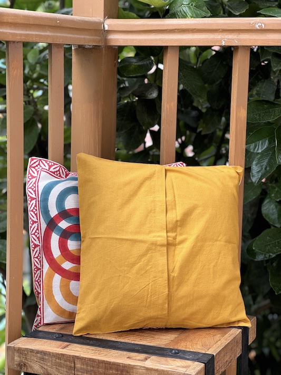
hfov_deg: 19.1
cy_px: 188
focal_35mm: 77
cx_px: 140
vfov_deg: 25.3
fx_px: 834
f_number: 2.8
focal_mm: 9
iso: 100
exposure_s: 1/99
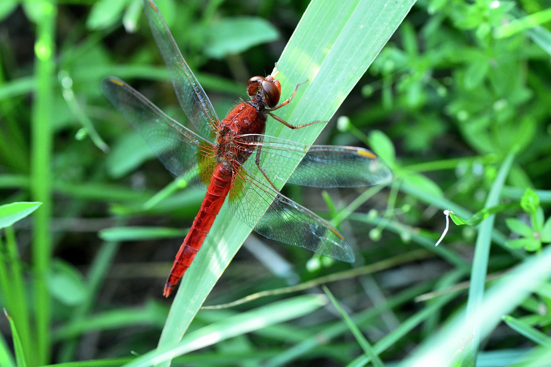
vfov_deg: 10.1
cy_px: 184
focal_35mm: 135
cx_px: 276
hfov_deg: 15.2
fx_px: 2064
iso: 1600
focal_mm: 90
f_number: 10
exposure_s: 1/80
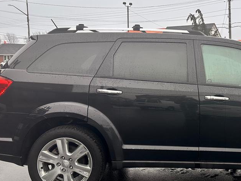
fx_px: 341
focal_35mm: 49
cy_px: 84
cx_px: 199
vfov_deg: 29.7
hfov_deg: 37.3
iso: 80
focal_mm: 6.86
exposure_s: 1/2353
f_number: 1.78
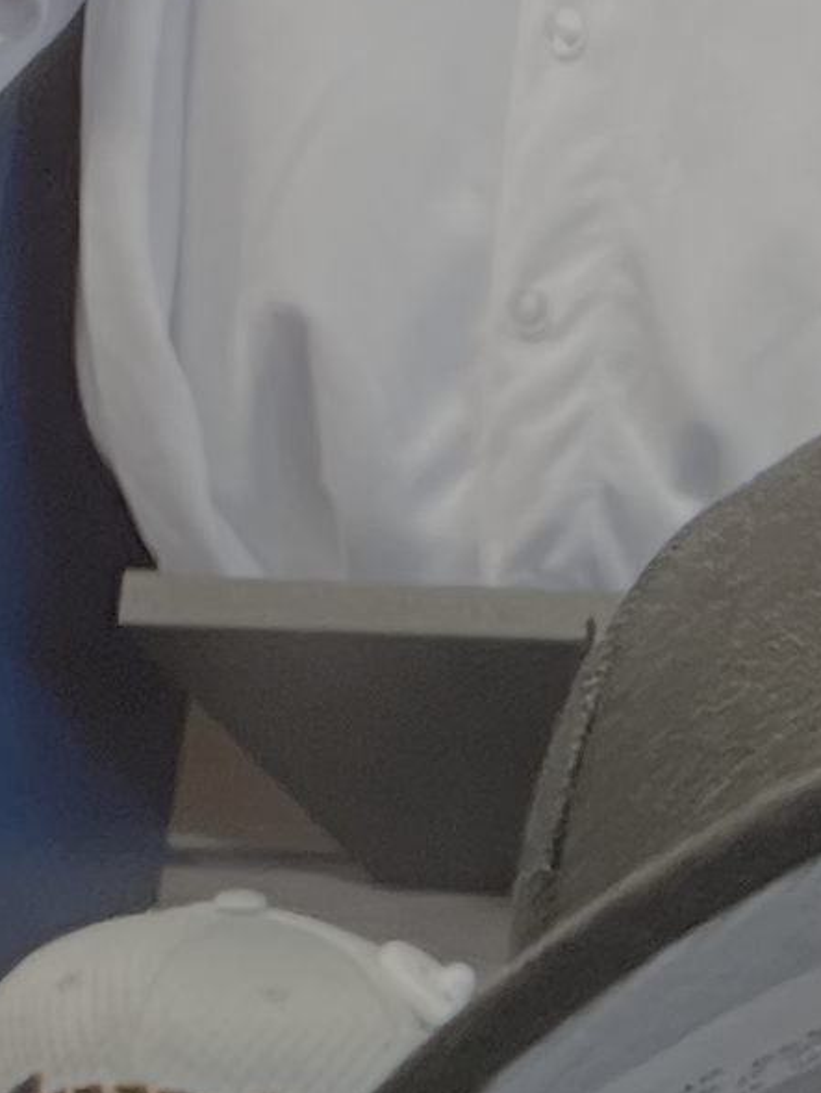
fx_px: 4961
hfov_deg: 9.0
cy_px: 1325
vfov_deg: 12.3
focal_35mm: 157
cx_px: 1535
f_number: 2.2
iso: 320
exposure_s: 1/20
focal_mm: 2.71
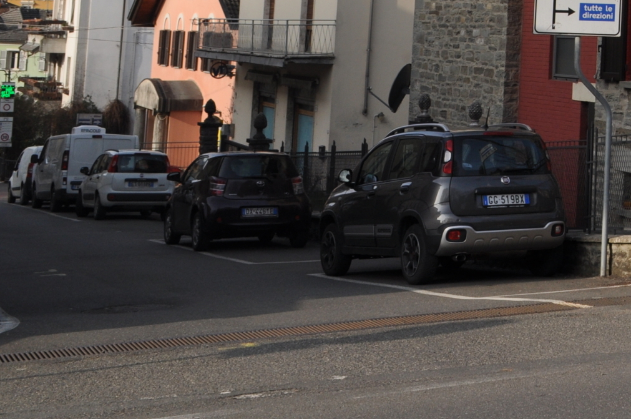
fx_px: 1330
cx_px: 753
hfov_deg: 24.3
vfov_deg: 17.0
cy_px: -107
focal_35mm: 76
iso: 200
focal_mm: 20
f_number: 9
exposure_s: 1/320
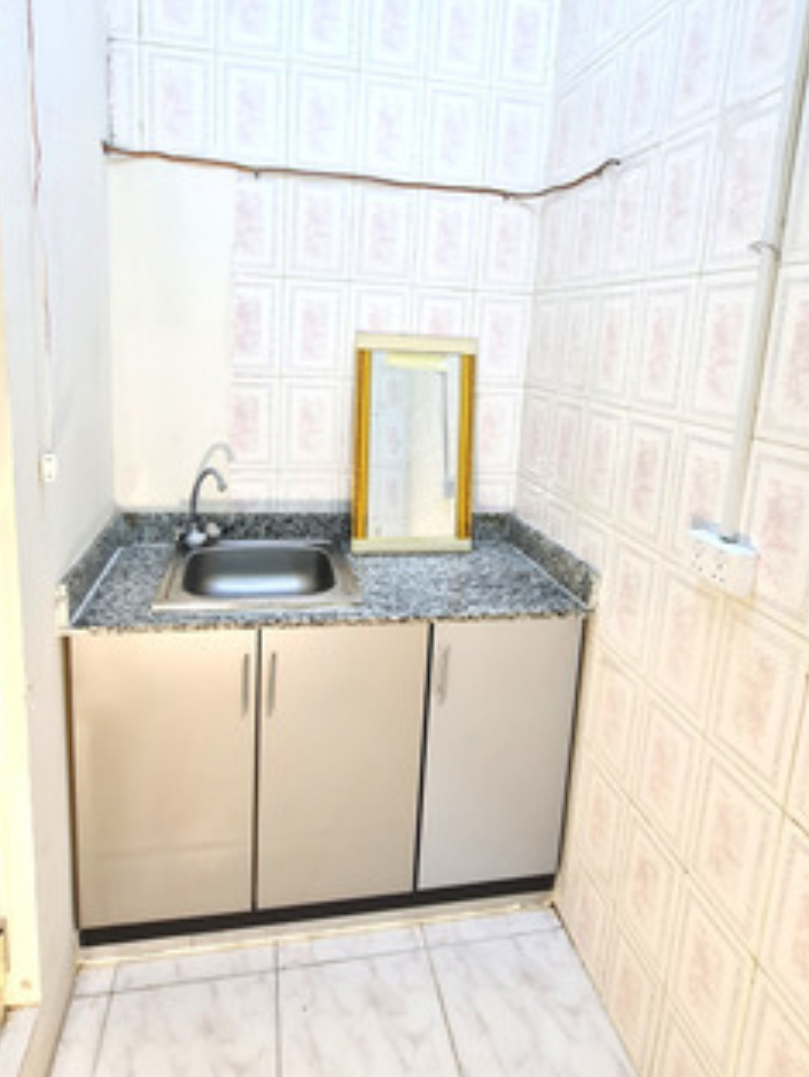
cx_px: 380
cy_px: 449
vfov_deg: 83.9
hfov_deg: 68.7
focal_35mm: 19
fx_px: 592
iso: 100
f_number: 2.2
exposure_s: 1/50
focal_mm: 2.2
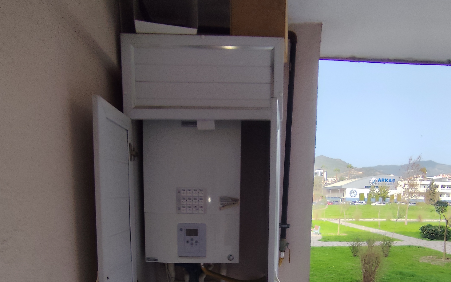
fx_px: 320
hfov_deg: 70.3
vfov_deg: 44.7
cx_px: 245
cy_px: 235
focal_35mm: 26
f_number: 2.2
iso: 50
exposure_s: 1/813
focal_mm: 1.65
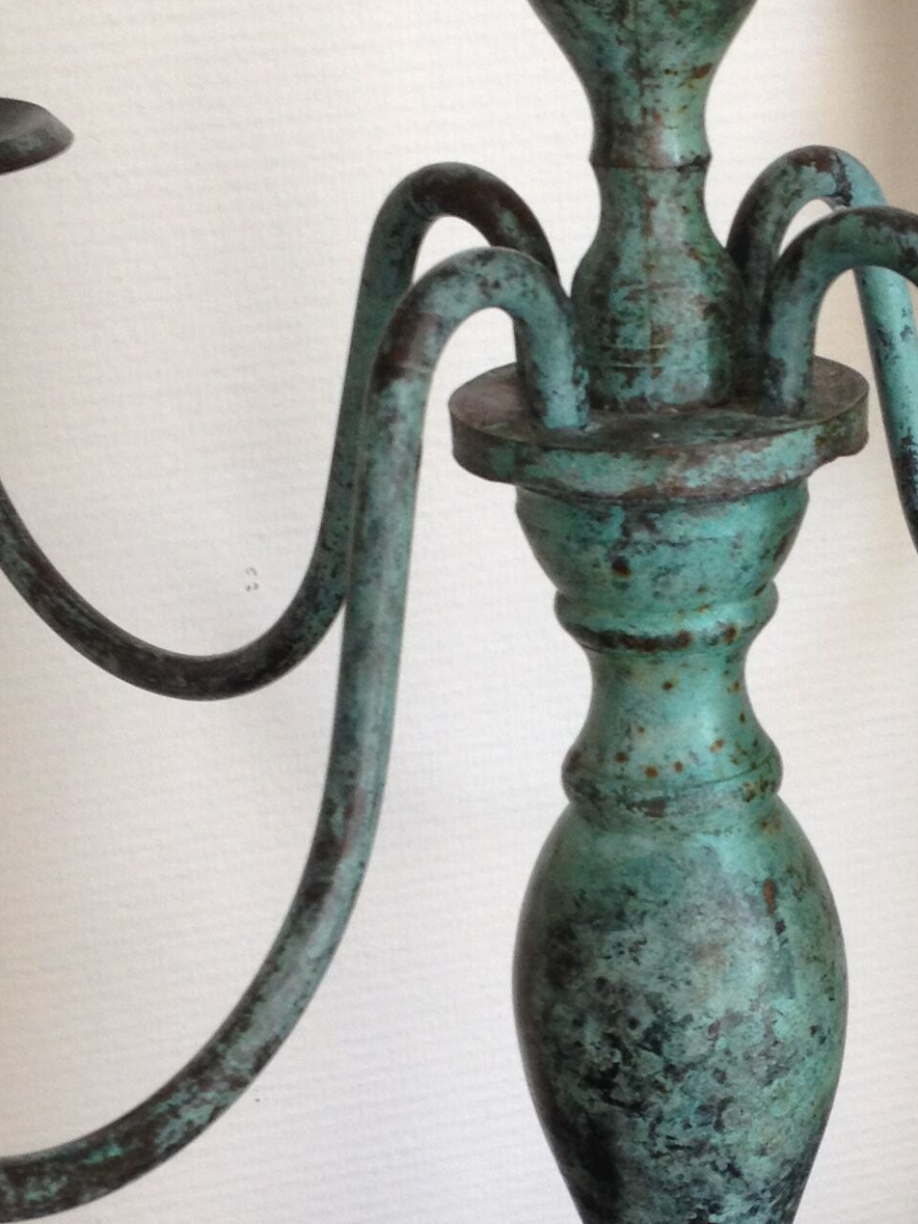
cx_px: 653
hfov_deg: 16.4
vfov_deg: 21.7
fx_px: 3182
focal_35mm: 90
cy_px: 790
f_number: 2.4
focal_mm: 4.28
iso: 80
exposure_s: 1/20
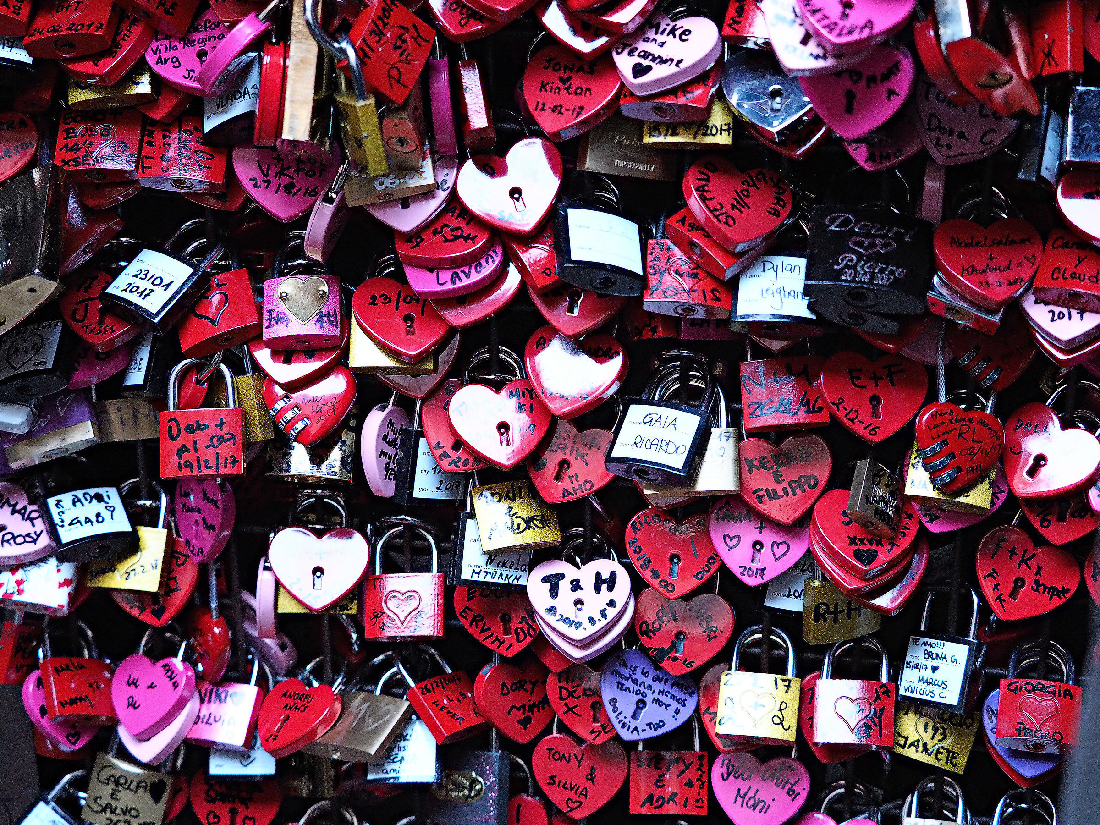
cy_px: 412
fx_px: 2542
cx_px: 550
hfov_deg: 24.4
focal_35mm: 80
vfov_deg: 18.4
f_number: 2.8
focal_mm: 40
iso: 1600
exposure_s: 1/60
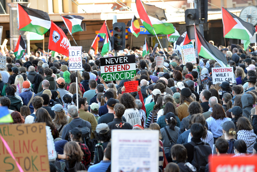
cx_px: 128
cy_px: 86
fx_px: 1428
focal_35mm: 200
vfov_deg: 6.9
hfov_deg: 10.3
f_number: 5
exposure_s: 1/400
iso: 1250
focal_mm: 200
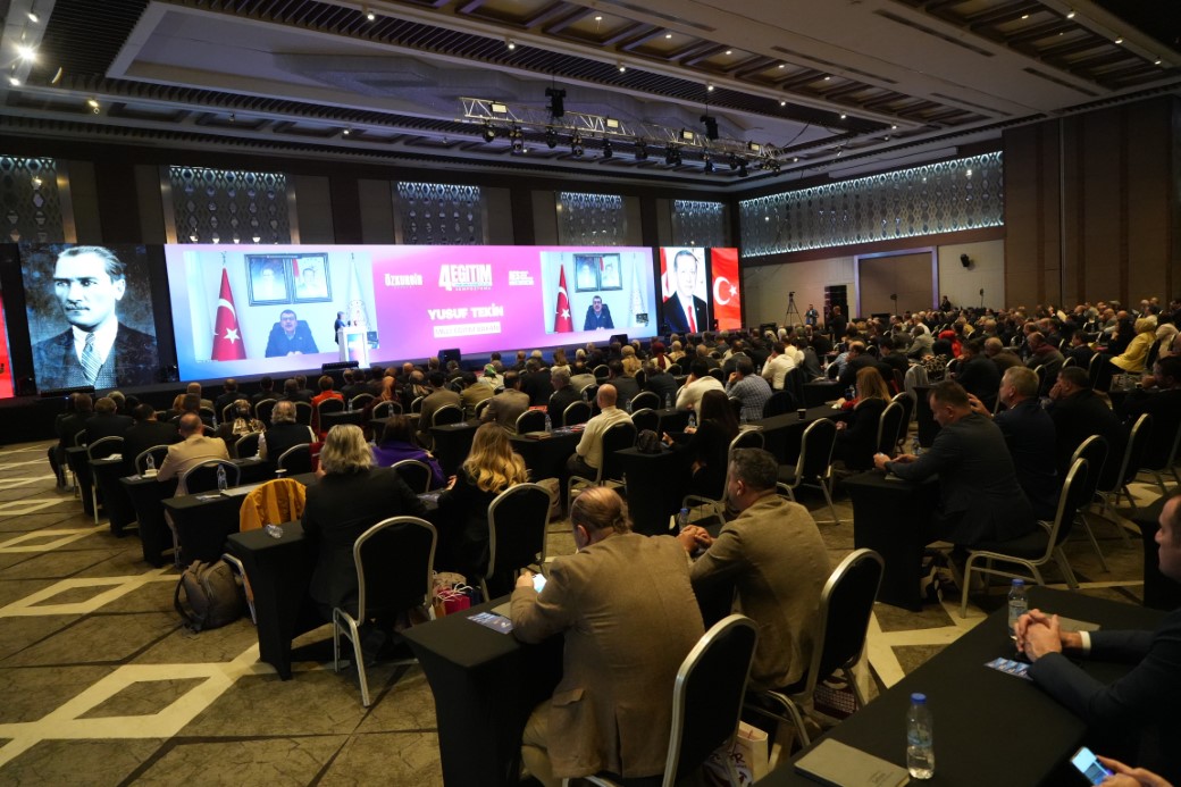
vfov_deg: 53.1
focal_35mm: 24
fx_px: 787
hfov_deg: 73.8
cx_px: 590
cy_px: 394
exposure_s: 1/160
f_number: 4
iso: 8000
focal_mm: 24
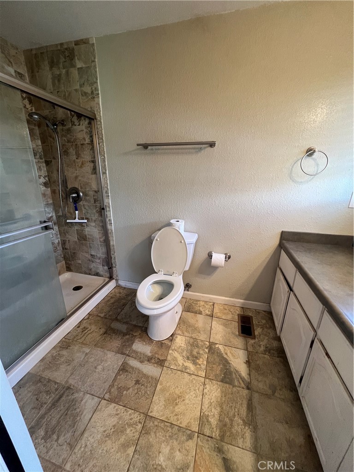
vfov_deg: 106.2
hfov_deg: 89.9
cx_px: 177
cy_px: 236
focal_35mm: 13
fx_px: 177
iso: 200
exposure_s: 1/60
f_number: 1.8
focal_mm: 1.57
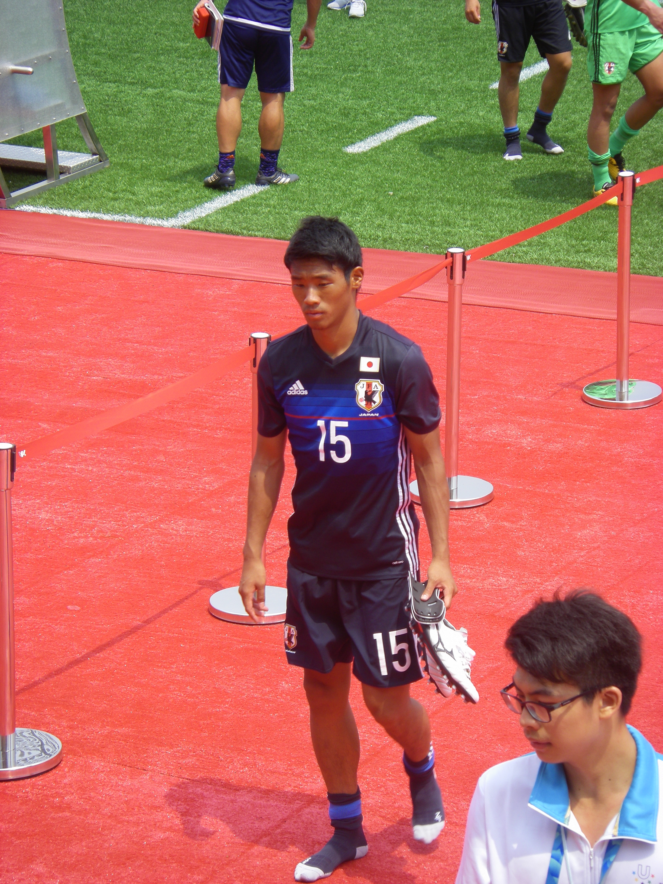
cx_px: 332
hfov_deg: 11.6
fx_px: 3269
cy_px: 442
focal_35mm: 128
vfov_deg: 15.4
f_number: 4.2
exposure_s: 1/250
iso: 64
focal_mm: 21.1
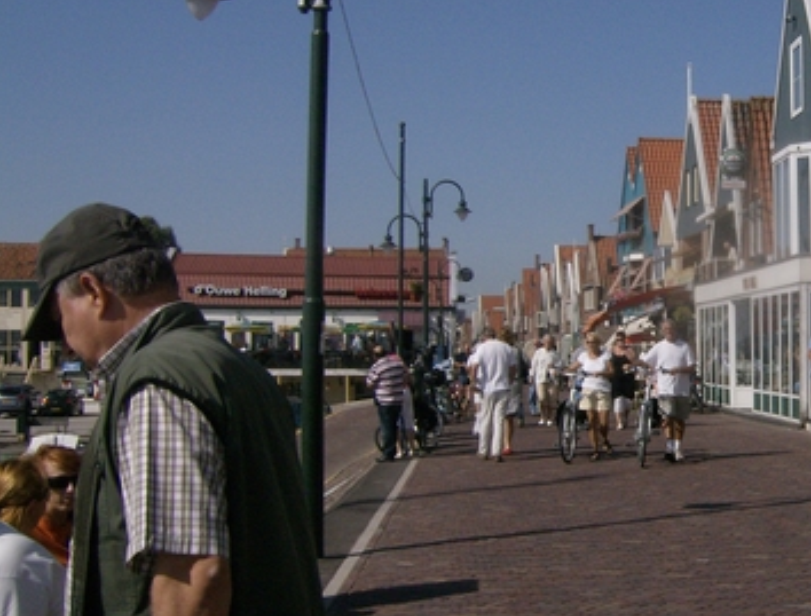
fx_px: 1436
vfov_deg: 24.2
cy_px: 261
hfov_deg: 30.5
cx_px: 685
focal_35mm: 61
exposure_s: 1/1808
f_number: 4.7
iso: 100
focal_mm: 6
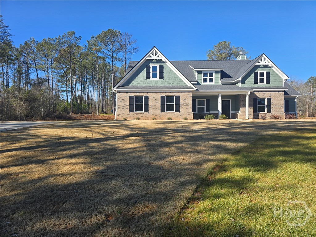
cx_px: 158
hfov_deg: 73.9
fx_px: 210
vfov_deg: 58.9
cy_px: 118
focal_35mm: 23
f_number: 1.7
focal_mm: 6.3
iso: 12
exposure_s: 1/412
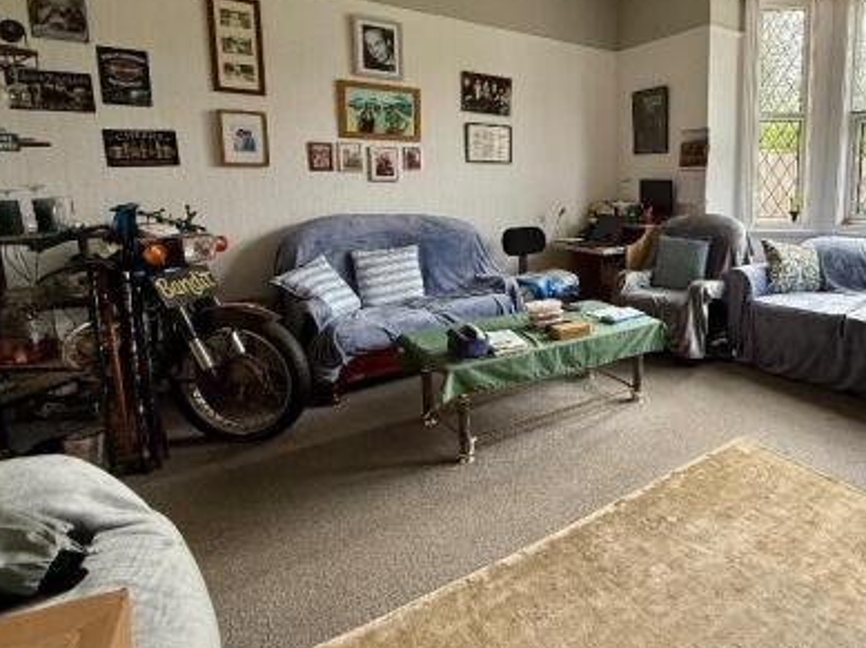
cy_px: 239
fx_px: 525
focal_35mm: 21
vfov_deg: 62.4
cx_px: 624
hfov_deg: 74.7
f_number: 2.2
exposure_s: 1/99
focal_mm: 2.22
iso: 160
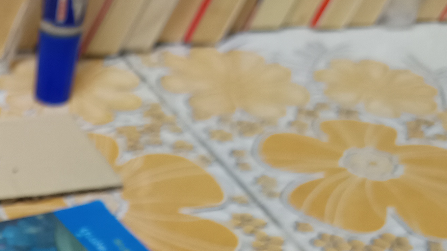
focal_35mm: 79
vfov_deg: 14.3
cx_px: -117
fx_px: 936
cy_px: 382
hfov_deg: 23.9
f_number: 1.7
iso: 1049
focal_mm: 5.31
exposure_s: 1/25
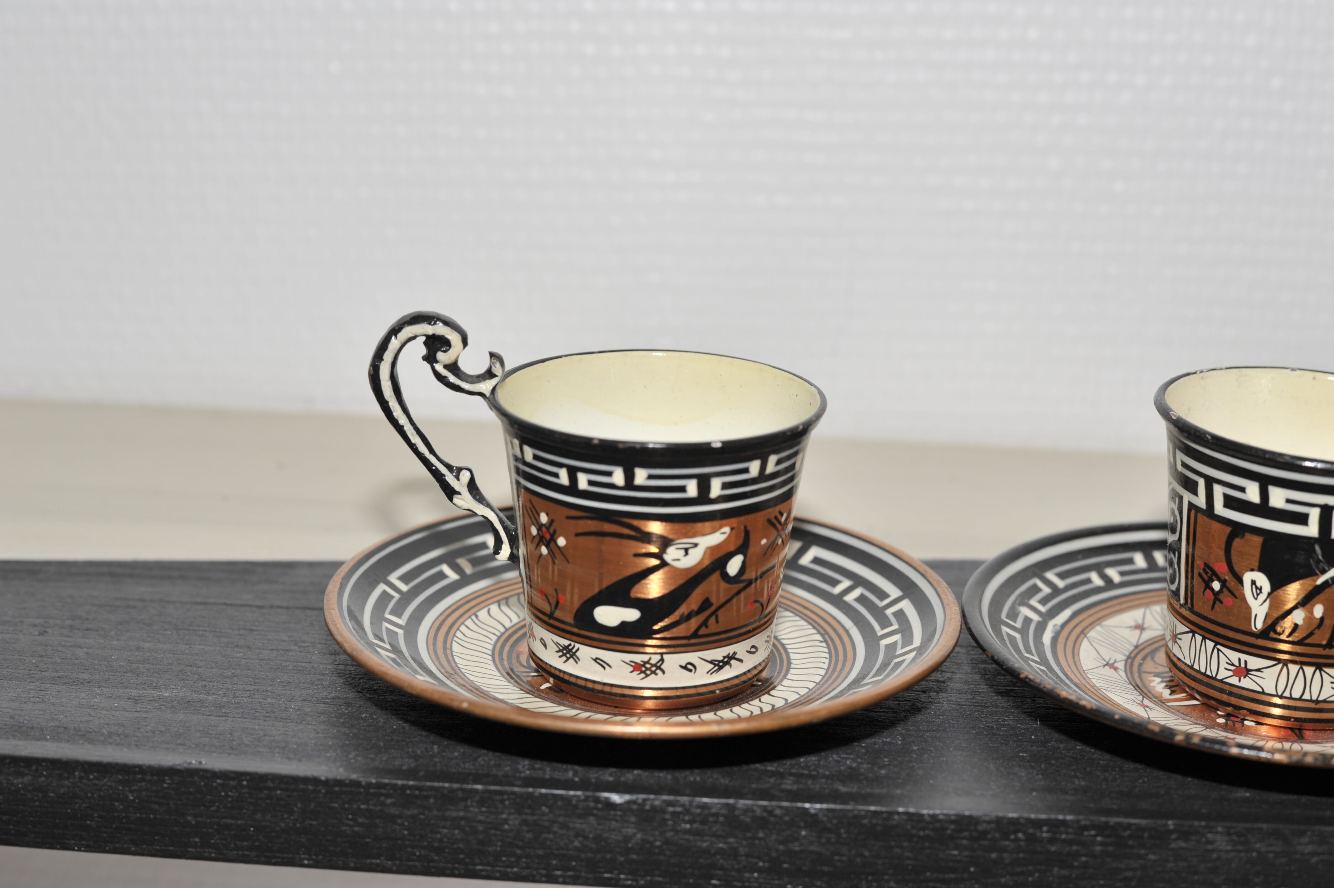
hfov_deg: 39.6
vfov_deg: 27.0
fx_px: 1852
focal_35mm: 50
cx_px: 667
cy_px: 444
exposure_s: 1/60
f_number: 7.1
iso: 200
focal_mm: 50
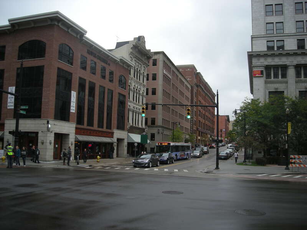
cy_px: 115
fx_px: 310
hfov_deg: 52.6
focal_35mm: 35
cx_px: 154
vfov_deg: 40.7
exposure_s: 1/260
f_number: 2.8
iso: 50
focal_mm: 5.7
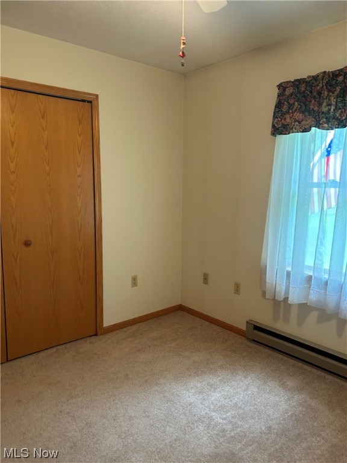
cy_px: 232
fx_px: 348
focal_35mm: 26
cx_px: 174
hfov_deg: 53.1
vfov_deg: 67.3
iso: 200
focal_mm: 5.7
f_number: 1.5
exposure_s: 1/60
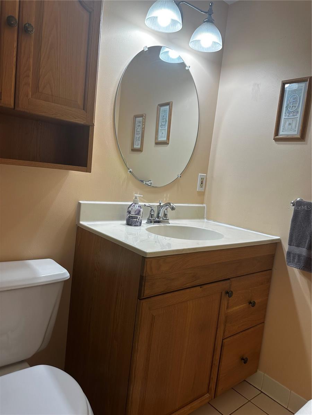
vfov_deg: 71.6
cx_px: 156
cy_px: 208
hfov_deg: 56.8
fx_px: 288
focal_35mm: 24
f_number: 1.78
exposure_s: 1/125
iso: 64
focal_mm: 6.86
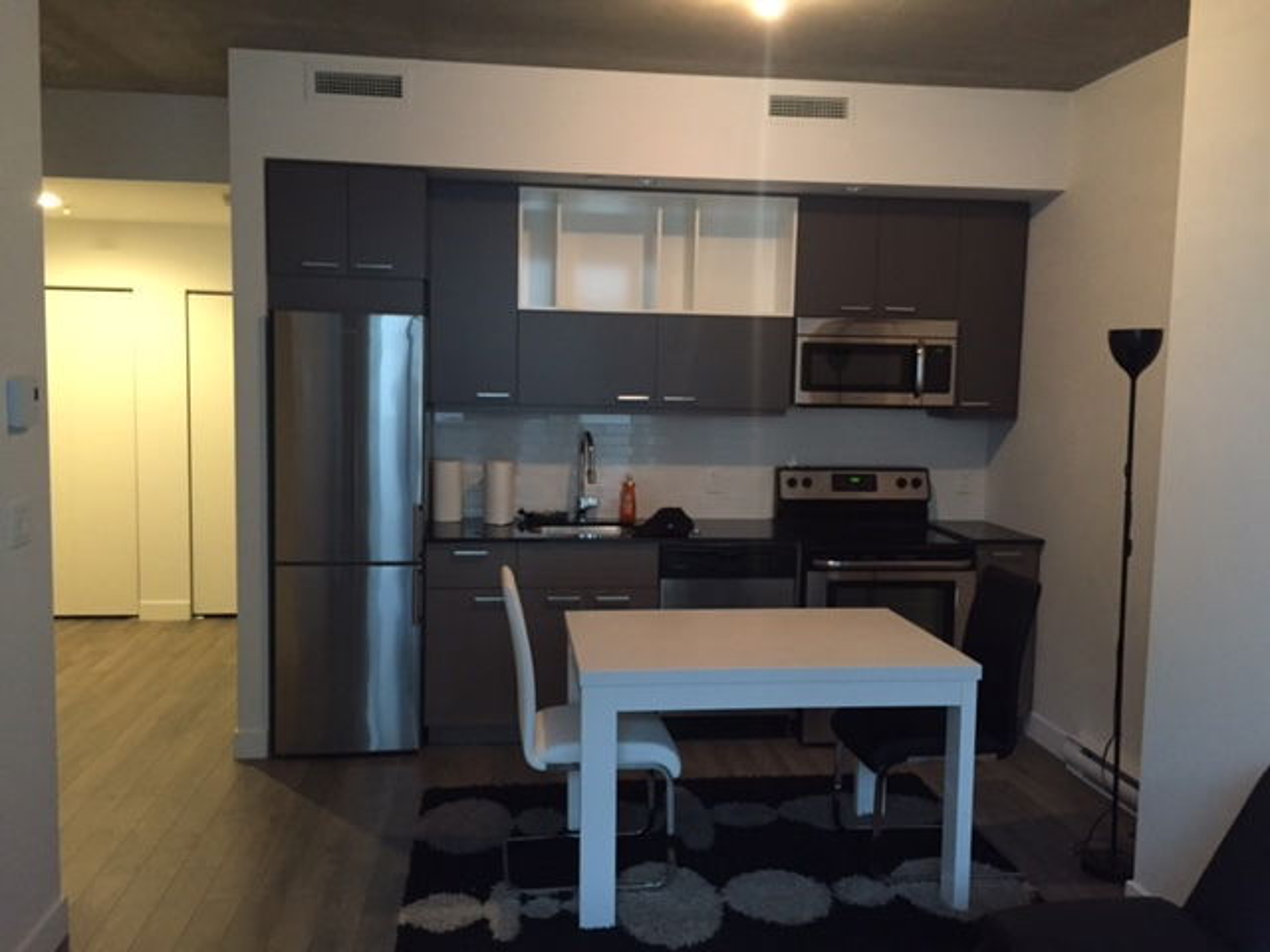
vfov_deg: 48.2
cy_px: 476
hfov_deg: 61.7
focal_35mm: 29
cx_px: 635
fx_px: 1064
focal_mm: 4.15
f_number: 2.2
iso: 320
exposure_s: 1/15
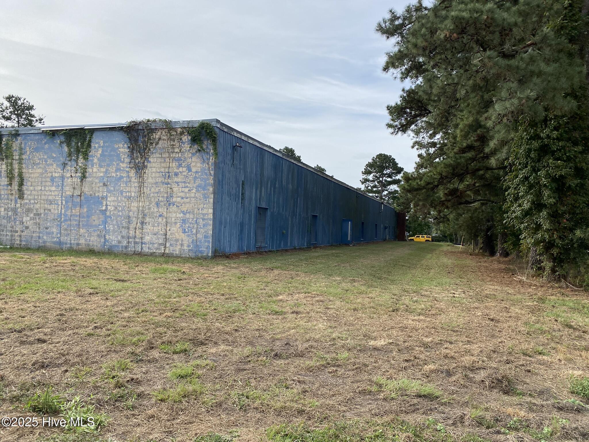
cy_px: 221
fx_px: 442
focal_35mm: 26
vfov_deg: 53.1
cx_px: 294
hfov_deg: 67.3
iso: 32
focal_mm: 4.25
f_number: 1.8
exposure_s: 1/3300
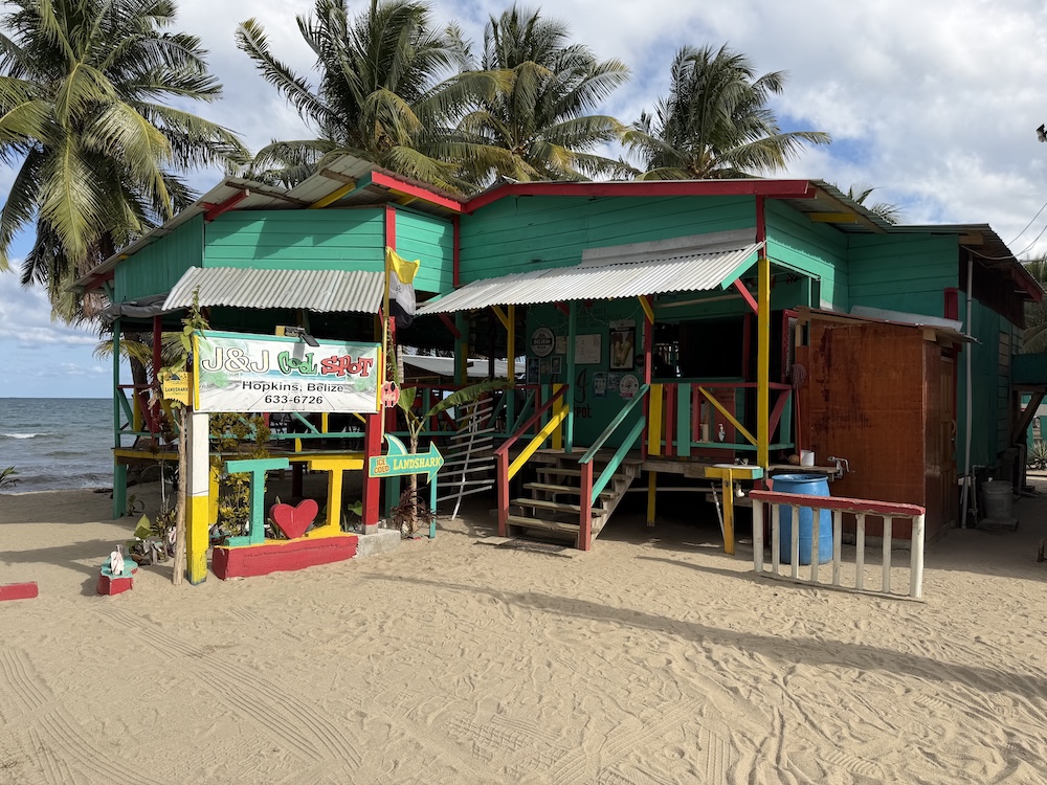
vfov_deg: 56.8
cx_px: 524
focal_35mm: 24
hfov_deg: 71.6
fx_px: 726
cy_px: 392
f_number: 1.78
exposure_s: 1/4673
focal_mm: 6.76
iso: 80
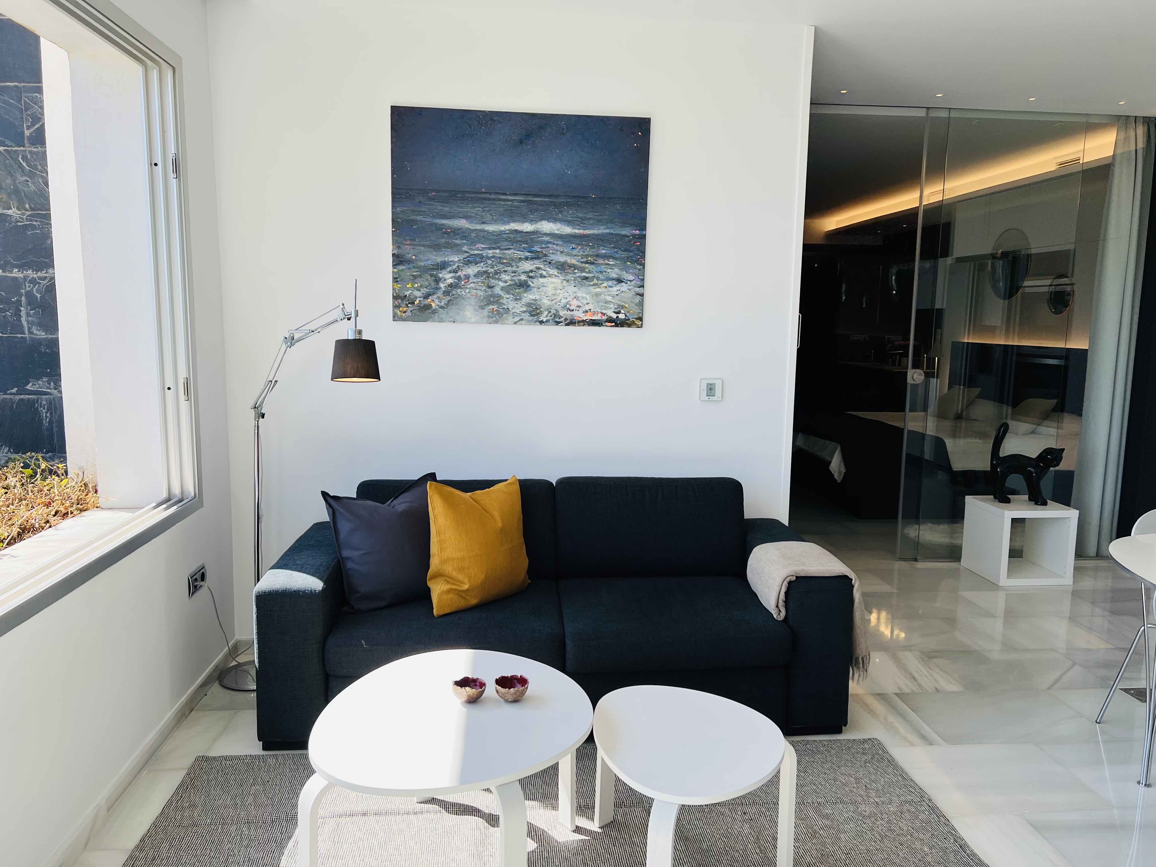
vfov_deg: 53.1
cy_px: 434
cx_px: 578
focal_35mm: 26
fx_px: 868
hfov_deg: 67.3
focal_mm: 5.7
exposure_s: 1/1171
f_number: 1.5
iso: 50
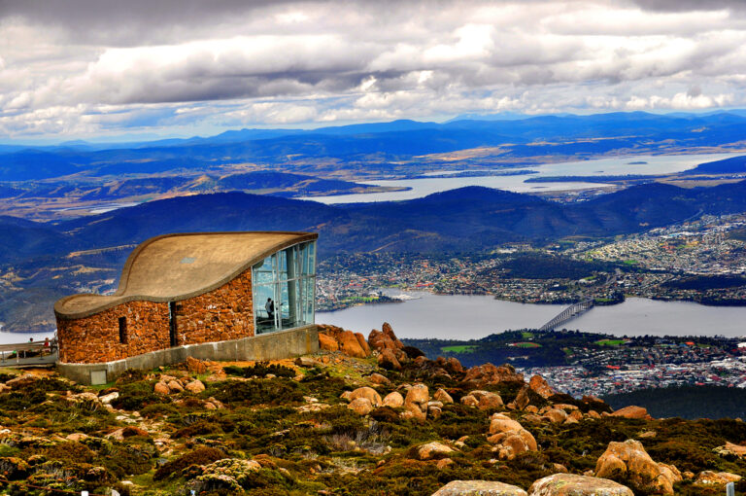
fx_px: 1707
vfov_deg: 16.5
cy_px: 248
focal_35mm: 82
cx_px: 373
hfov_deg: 24.6
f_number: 13
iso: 200
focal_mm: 55
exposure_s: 1/100
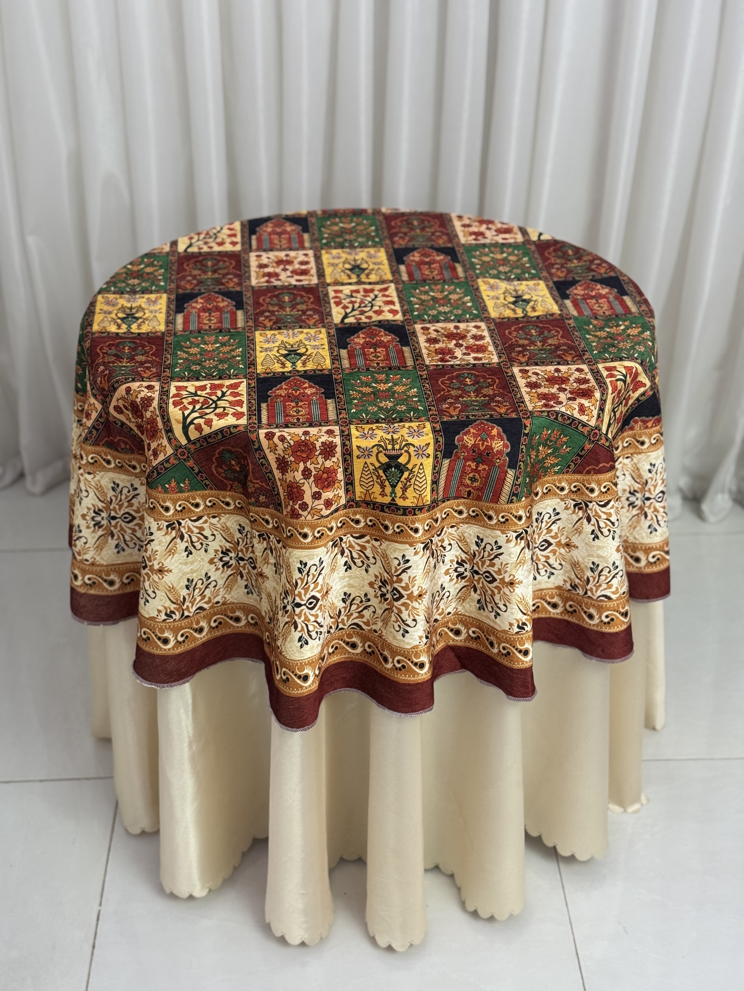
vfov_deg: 39.7
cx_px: 372
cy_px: 496
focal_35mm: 48
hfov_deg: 30.3
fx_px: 1376
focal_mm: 6.76
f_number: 1.78
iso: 250
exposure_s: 1/50
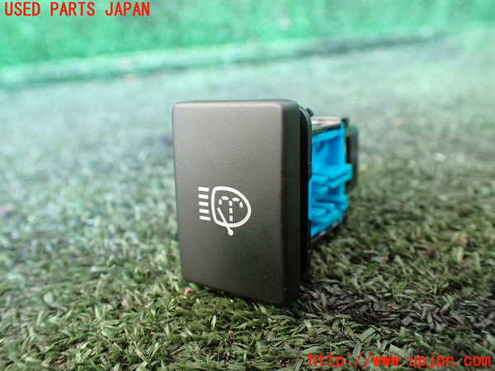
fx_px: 429
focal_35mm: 30
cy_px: 186
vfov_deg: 46.8
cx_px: 248
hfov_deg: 60.0
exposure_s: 1/60
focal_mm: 5.4
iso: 800
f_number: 2.3
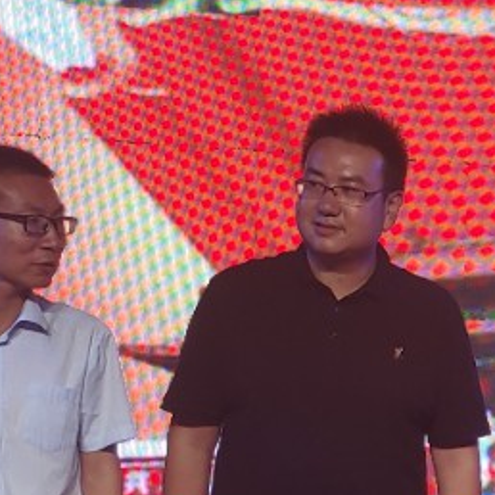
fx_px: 1861
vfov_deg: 14.9
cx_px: 645
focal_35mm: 115
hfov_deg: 14.5
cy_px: 505
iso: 100
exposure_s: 1/111
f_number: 1.8
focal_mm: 4.22
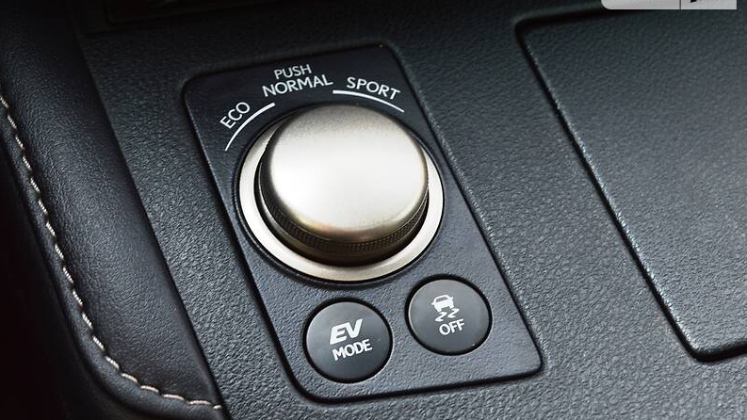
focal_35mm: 57
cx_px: 374
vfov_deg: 21.1
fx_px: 1129
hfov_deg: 36.6
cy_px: 208
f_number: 8
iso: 400
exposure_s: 1/60
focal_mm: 36
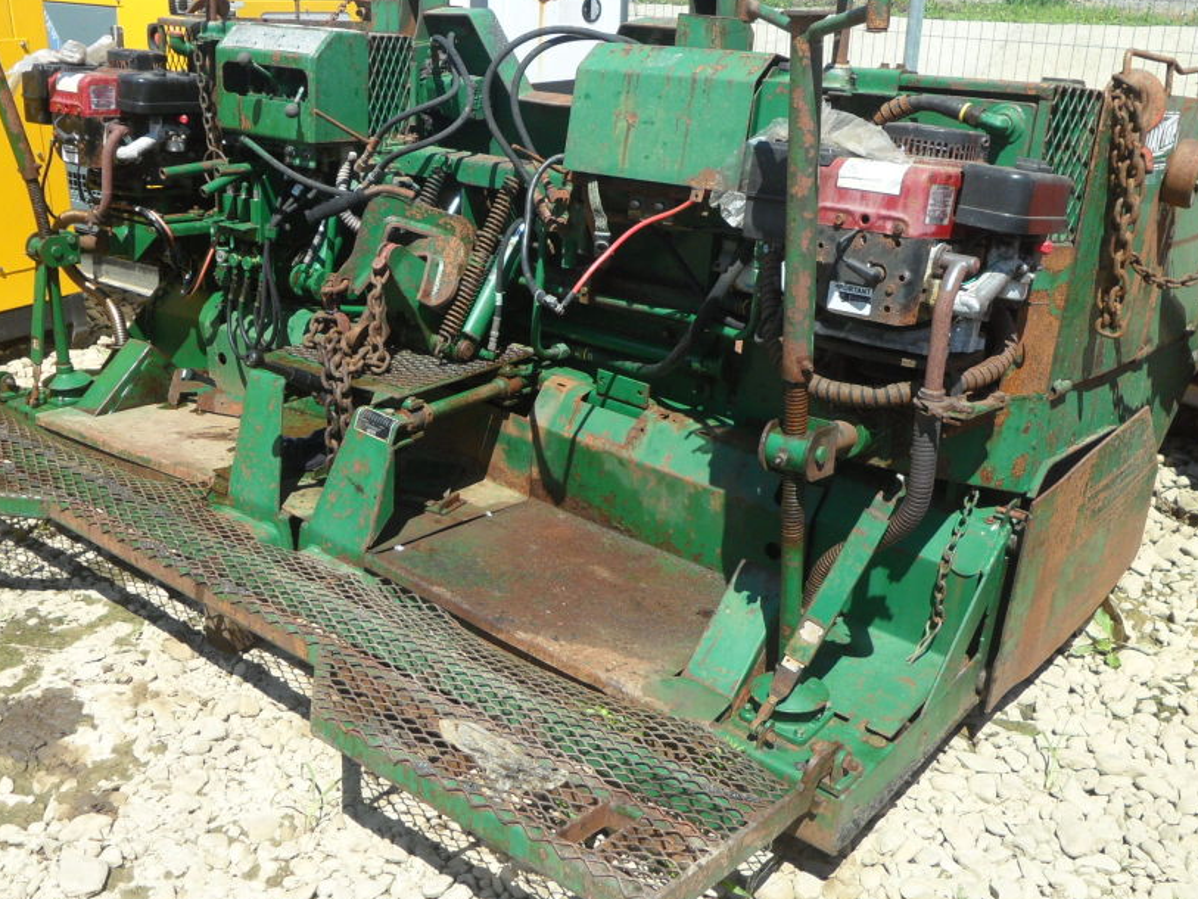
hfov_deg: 53.9
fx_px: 1177
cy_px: 438
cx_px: 557
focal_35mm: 34
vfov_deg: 41.8
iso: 80
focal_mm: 4.9
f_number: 3.5
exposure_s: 1/750
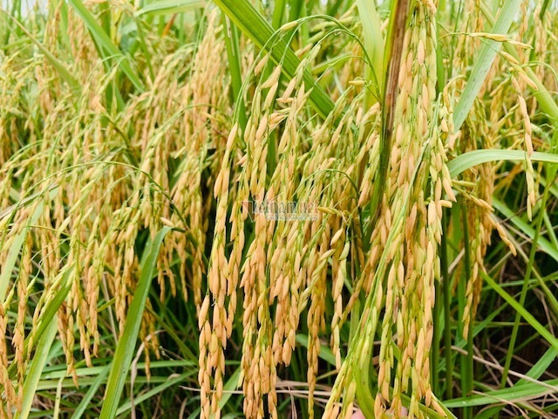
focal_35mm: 26
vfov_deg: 53.1
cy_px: 210
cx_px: 279
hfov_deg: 67.3
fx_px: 419
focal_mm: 4.25
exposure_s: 1/261
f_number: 1.8
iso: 25
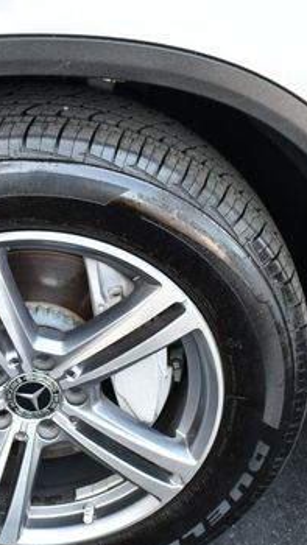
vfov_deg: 30.5
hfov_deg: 17.2
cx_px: 33
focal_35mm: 69
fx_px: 998
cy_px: 329
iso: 450
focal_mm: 18
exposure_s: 1/250
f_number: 3.5
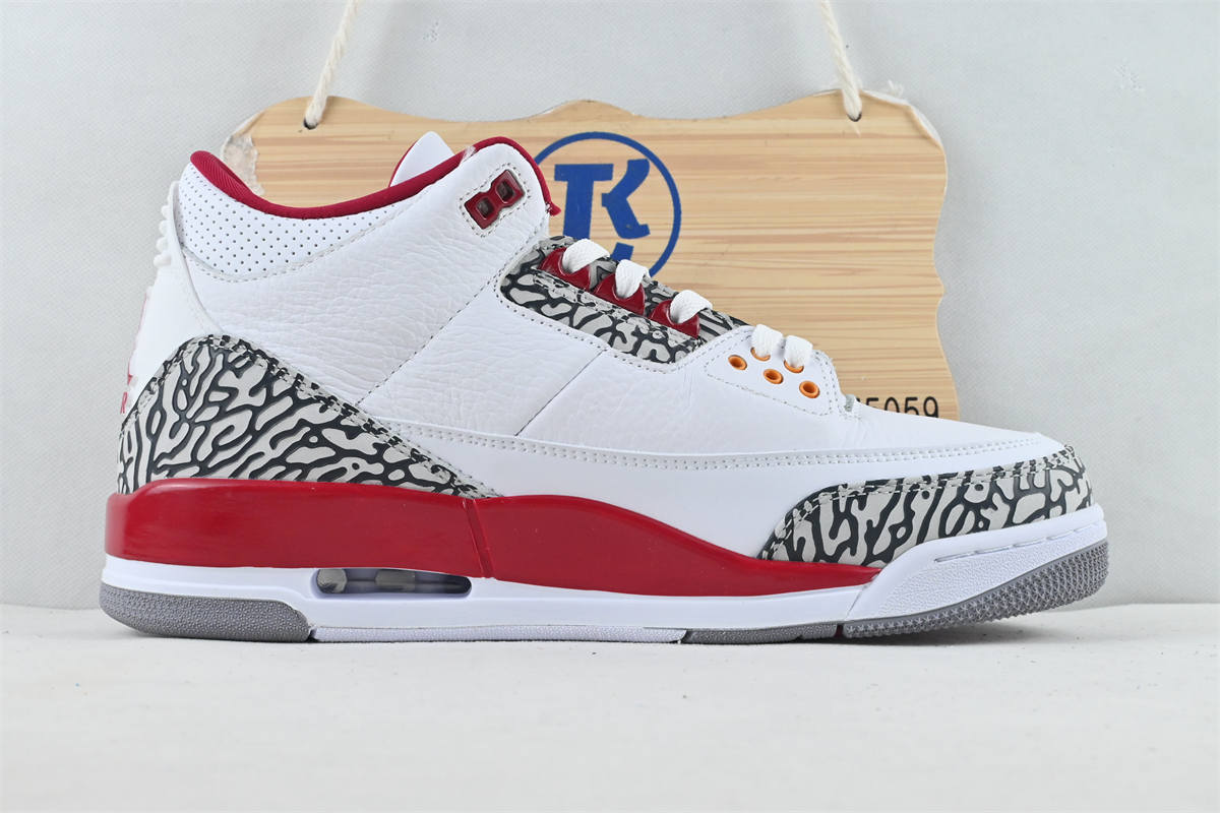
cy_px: 406
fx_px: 1550
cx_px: 610
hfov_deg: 43.0
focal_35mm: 46
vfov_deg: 29.4
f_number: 10
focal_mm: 30.5
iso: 1000
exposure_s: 1/125
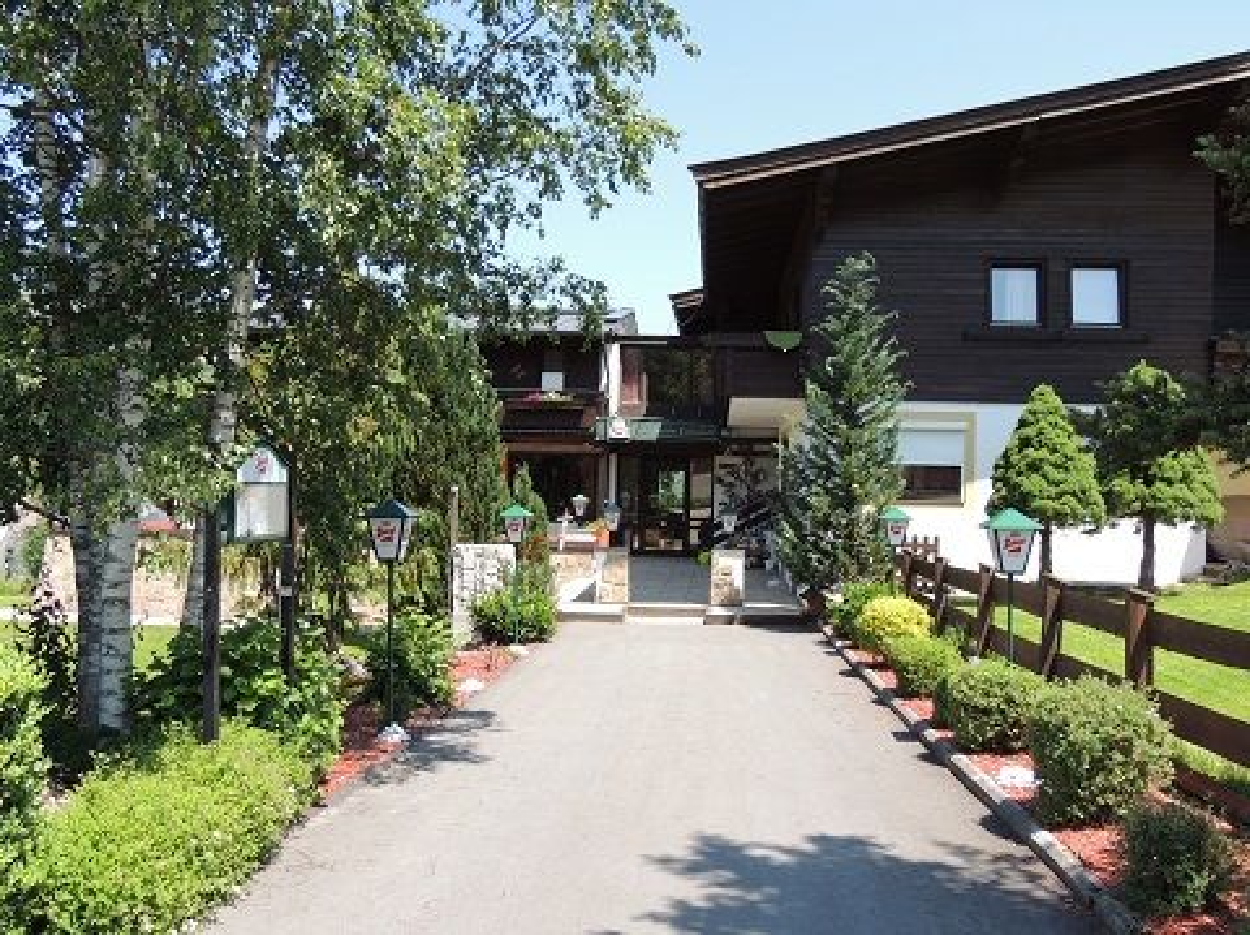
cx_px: 625
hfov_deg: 60.0
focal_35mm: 30
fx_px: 1082
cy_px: 468
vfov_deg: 46.7
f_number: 3.1
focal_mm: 5.3
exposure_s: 1/400
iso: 100
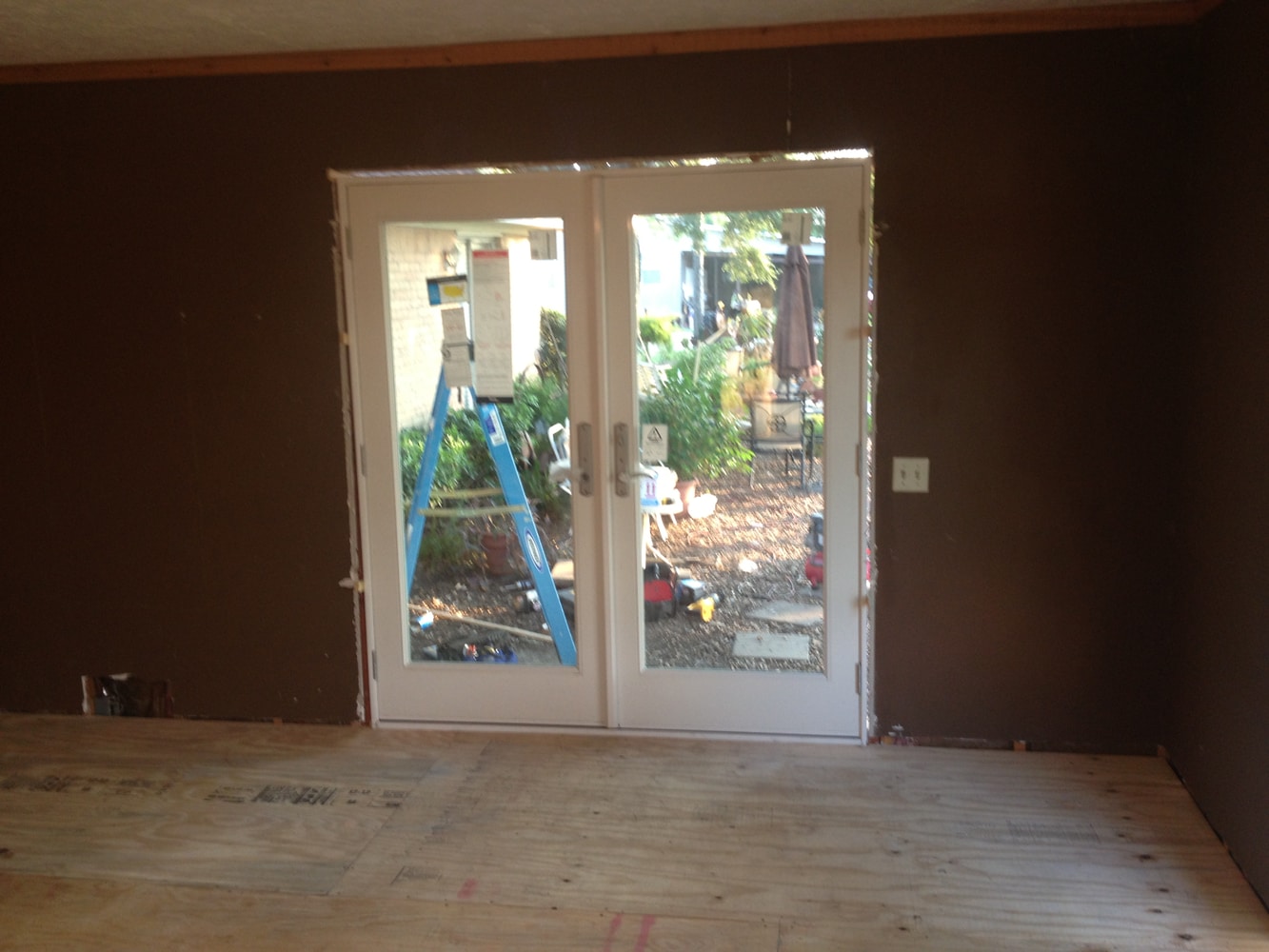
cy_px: 476
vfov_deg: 40.7
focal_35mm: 35
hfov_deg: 52.6
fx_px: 1283
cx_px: 634
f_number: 2.4
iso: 80
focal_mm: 4.28
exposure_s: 1/20
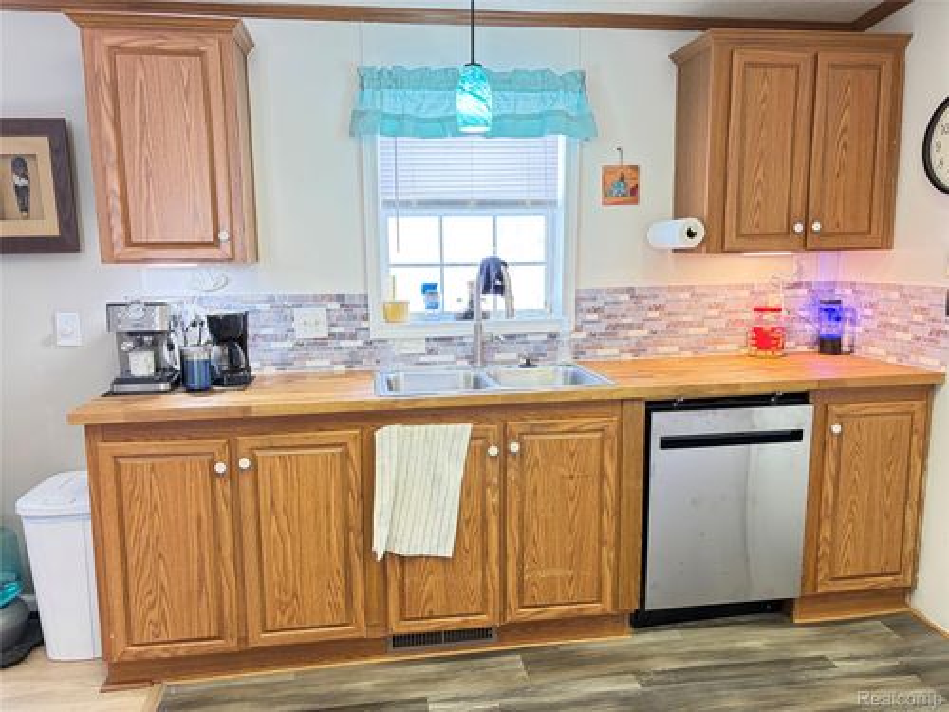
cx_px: 474
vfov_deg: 53.1
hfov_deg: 67.3
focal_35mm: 26
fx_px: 713
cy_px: 356
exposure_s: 1/60
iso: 320
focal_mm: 5.96
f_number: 1.6
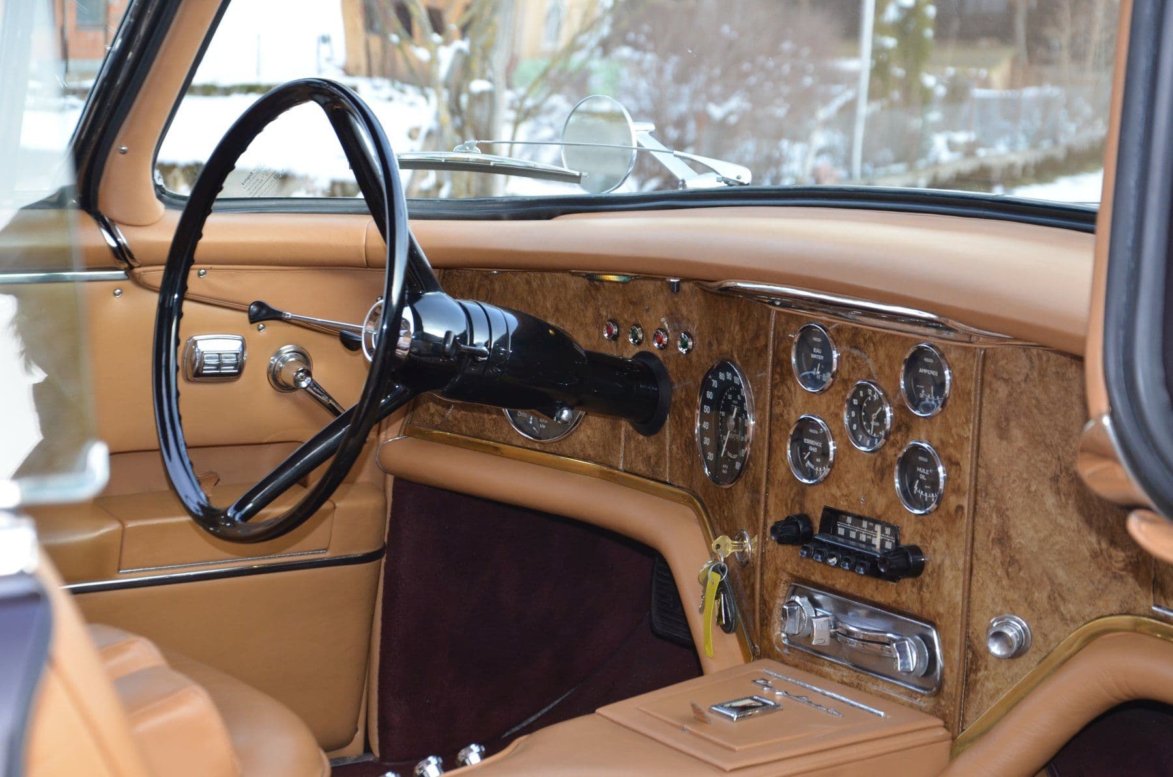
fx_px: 2829
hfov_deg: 23.4
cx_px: 586
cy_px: 388
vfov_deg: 15.6
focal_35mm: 87
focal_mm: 58
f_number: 5
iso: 400
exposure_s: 1/125
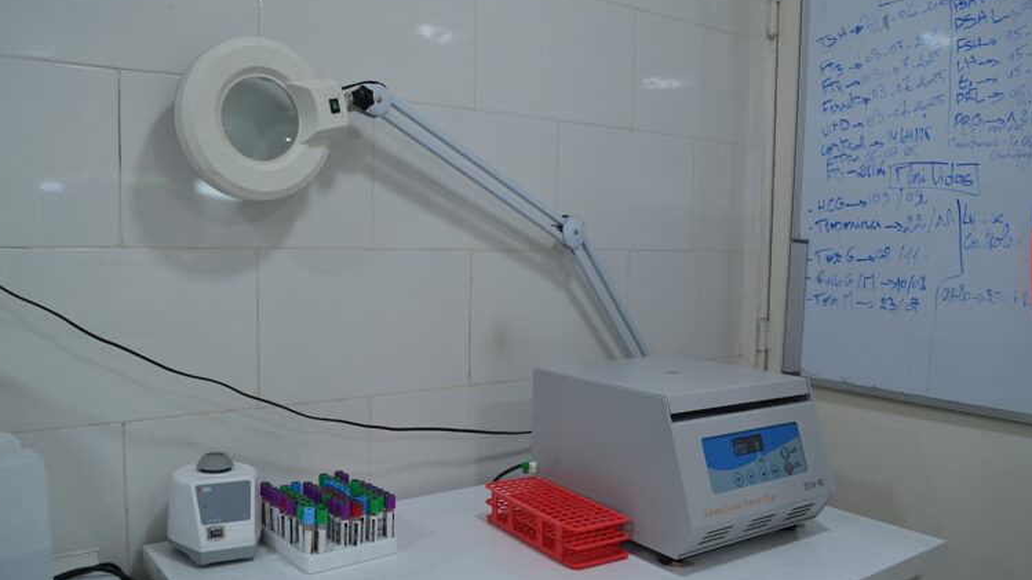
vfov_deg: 40.1
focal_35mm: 29
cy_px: 310
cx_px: 507
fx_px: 793
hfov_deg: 66.1
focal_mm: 18
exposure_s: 1/80
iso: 400
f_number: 4.5
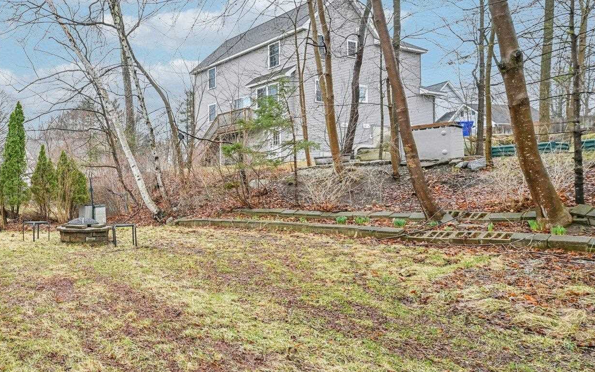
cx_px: 117
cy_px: 182
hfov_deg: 62.5
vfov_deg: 46.0
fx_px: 438
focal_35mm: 27
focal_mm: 16
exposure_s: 1/250
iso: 400
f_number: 8
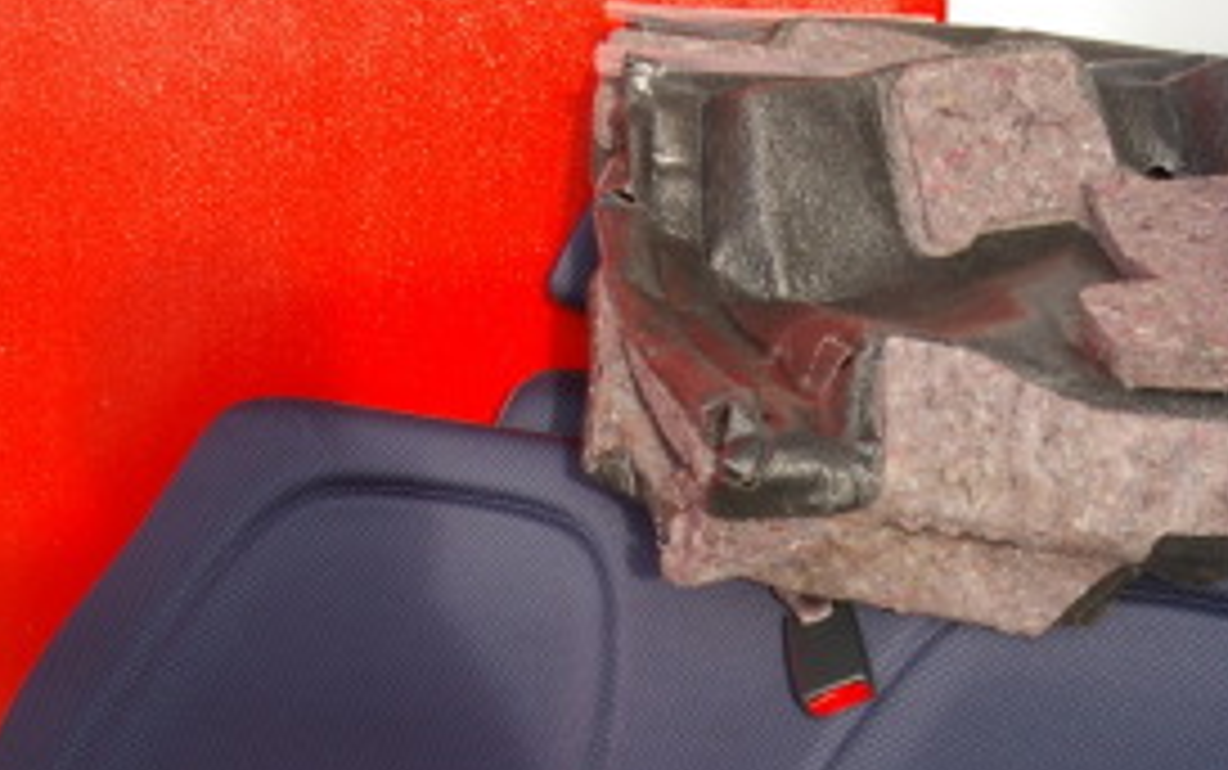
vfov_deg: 11.0
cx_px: 1062
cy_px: 747
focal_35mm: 118
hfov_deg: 17.4
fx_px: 3958
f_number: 4.5
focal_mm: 33
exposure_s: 1/90
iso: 200
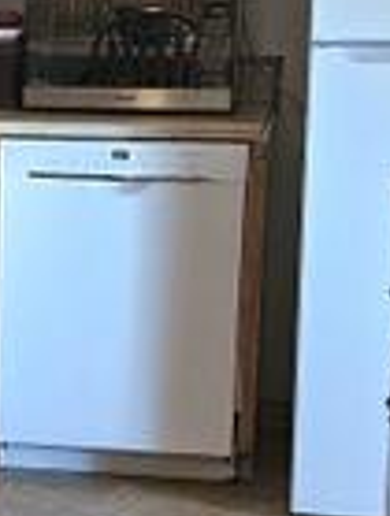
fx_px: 1974
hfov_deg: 10.9
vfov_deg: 14.8
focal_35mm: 132
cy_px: 397
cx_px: -171
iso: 400
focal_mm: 5.4
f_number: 1.8
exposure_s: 1/120
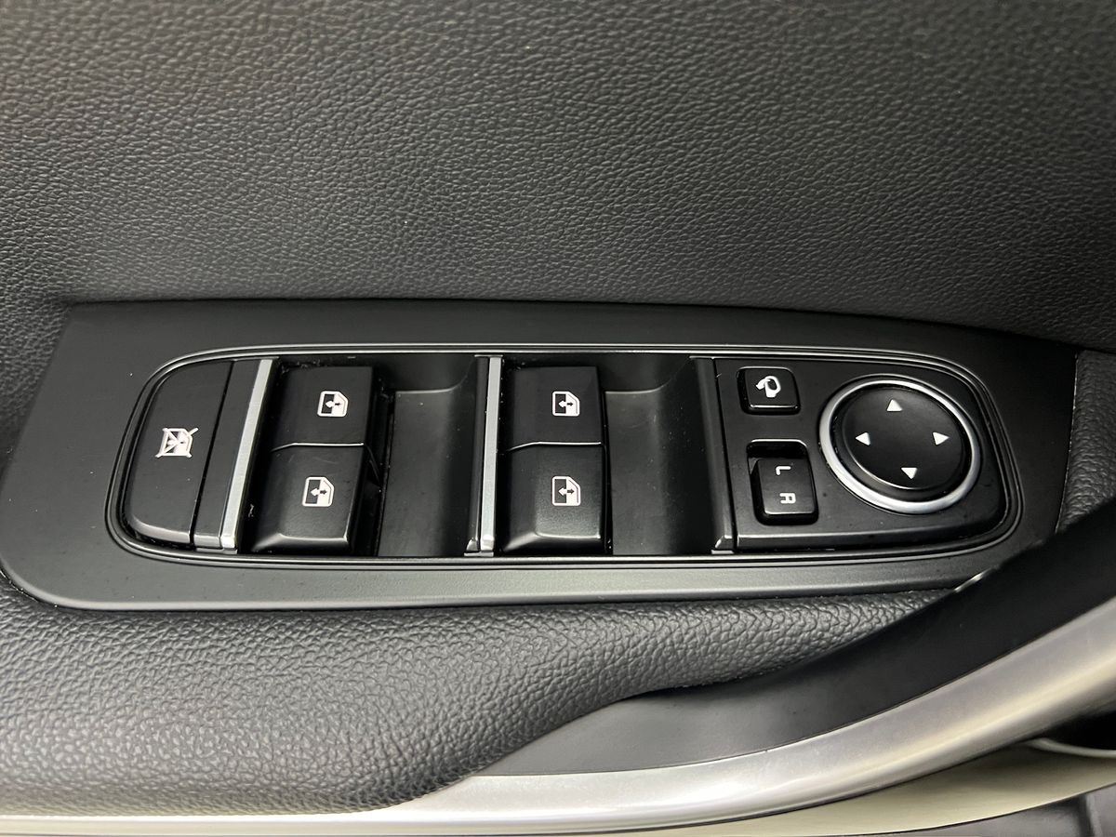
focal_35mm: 26
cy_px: 418
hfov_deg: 67.3
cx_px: 558
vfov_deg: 53.1
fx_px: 838
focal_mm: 5.7
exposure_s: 1/33
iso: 500
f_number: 1.5
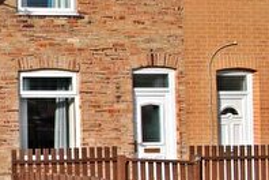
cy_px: 91
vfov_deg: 25.5
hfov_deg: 23.7
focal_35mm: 53
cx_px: -187
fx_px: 396
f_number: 13
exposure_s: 1/640
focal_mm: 10
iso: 800
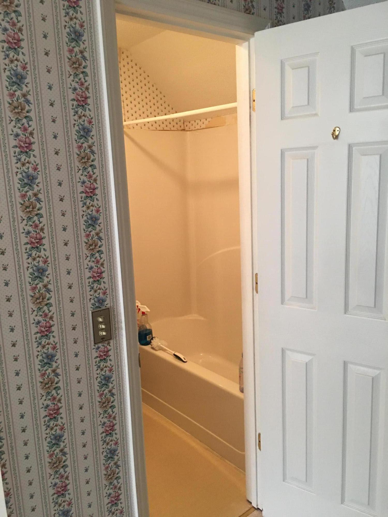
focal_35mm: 29
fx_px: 433
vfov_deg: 61.7
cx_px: 194
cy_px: 258
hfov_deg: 48.2
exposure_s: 1/15
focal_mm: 4.15
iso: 100
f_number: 2.2
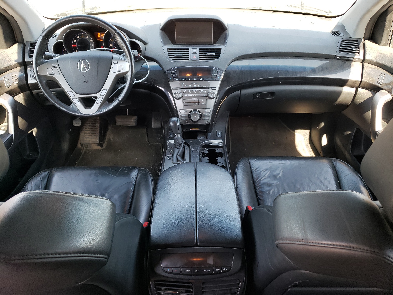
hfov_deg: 67.3
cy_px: 148
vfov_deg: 53.1
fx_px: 295
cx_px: 196
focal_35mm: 26
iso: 61
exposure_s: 1/100
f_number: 1.5
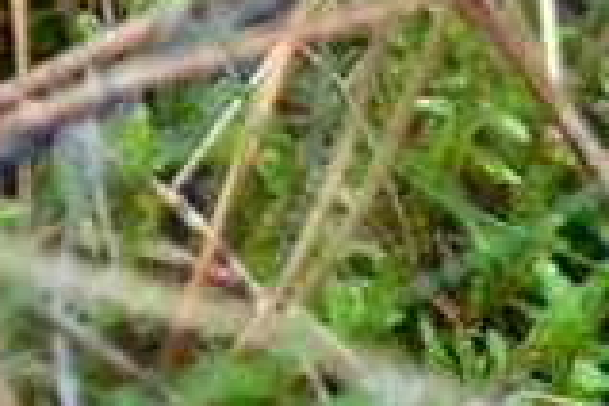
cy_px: 207
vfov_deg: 4.0
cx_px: 858
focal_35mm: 348
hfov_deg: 5.9
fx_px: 5887
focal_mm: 46
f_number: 5.3
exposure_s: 1/250
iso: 3200
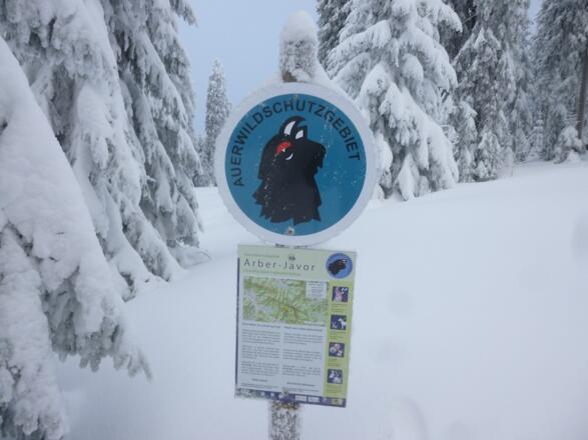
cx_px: 294
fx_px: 425
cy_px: 220
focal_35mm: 25
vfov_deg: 54.9
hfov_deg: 69.4
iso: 100
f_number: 3.1
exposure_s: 1/200
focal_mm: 4.5
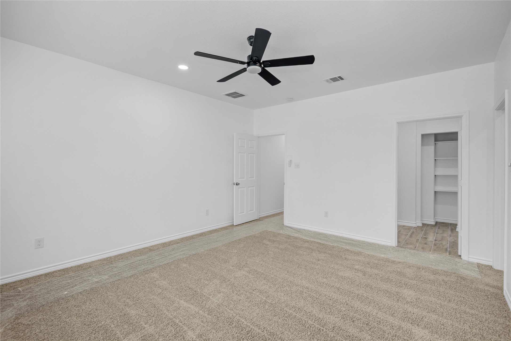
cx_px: 256
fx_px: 227
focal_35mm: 16
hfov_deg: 96.7
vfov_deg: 73.7
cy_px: 170
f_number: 8
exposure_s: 1/5
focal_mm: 16
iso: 160
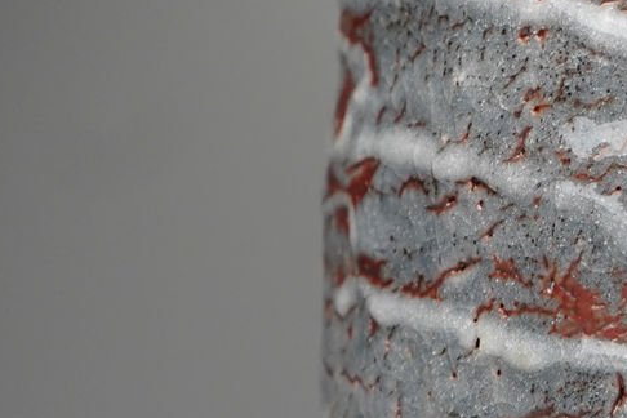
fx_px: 3013
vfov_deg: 7.9
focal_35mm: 173
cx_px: 715
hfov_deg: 11.7
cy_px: -32
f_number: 4
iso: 800
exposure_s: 1/60
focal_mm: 35
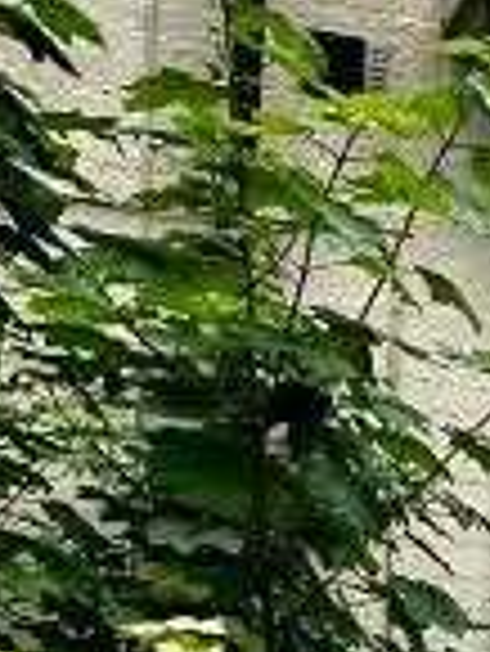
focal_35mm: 99
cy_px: 639
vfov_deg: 19.3
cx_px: 1245
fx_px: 1866
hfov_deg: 11.7
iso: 40
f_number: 2.2
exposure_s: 1/390
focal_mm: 2.22
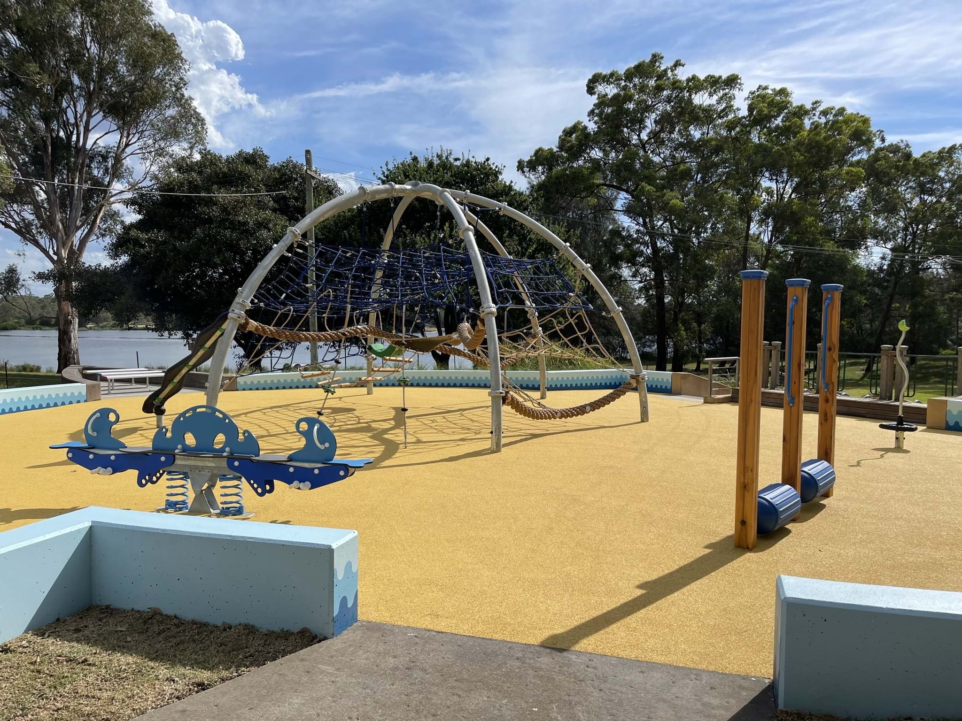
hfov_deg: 67.3
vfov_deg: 53.1
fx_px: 723
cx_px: 481
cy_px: 360
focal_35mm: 26
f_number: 1.6
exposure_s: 1/5618
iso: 32
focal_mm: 5.1
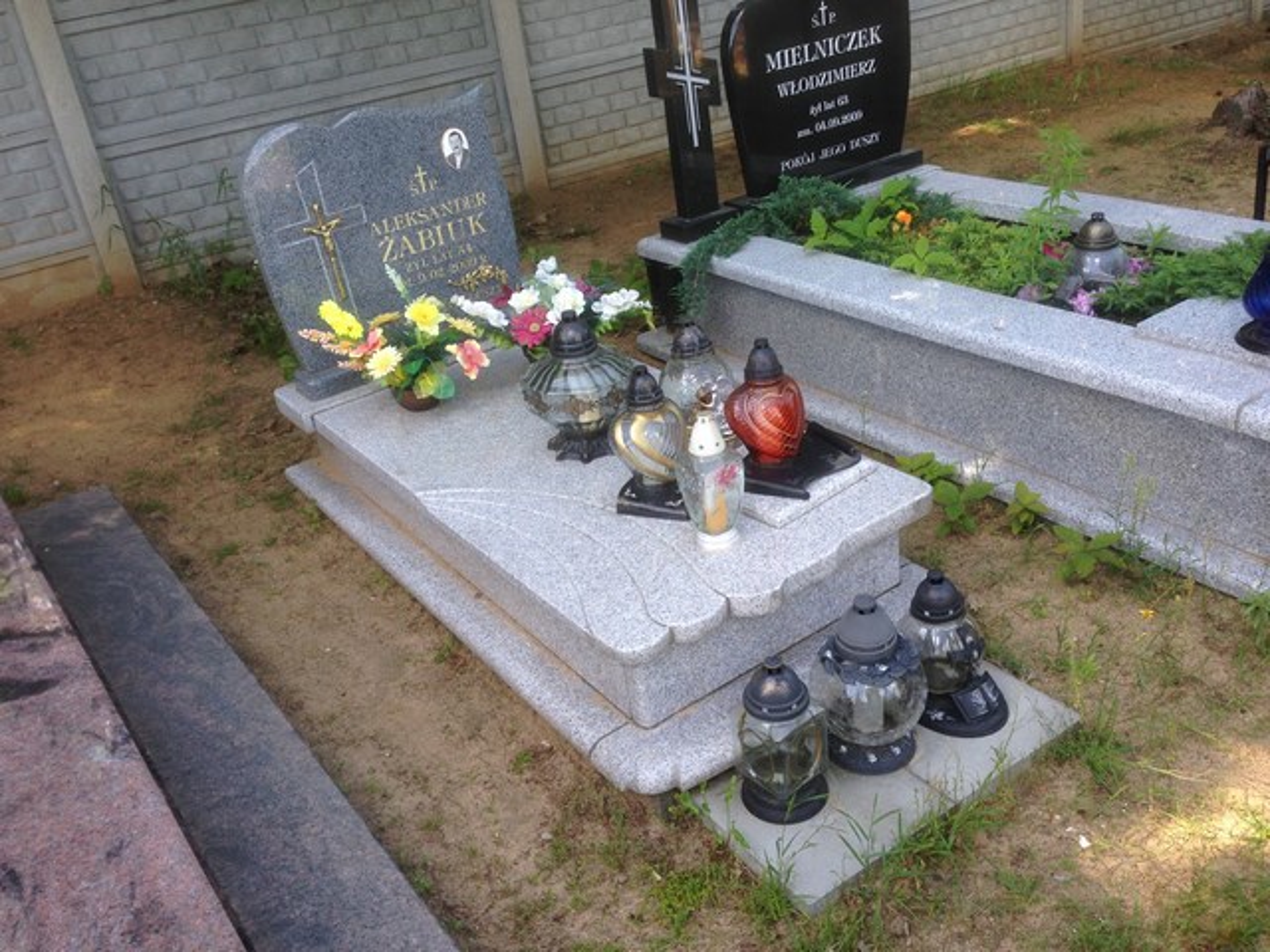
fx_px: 1211
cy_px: 476
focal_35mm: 33
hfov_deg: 55.4
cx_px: 635
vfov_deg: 42.9
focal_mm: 4.12
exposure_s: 1/164
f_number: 2.4
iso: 50
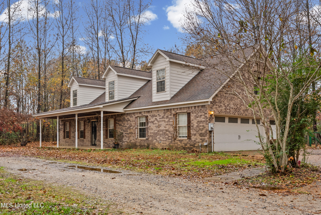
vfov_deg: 37.9
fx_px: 312
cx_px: 160
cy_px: 108
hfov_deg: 54.4
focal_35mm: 35
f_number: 9
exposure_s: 1/80
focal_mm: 35
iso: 800
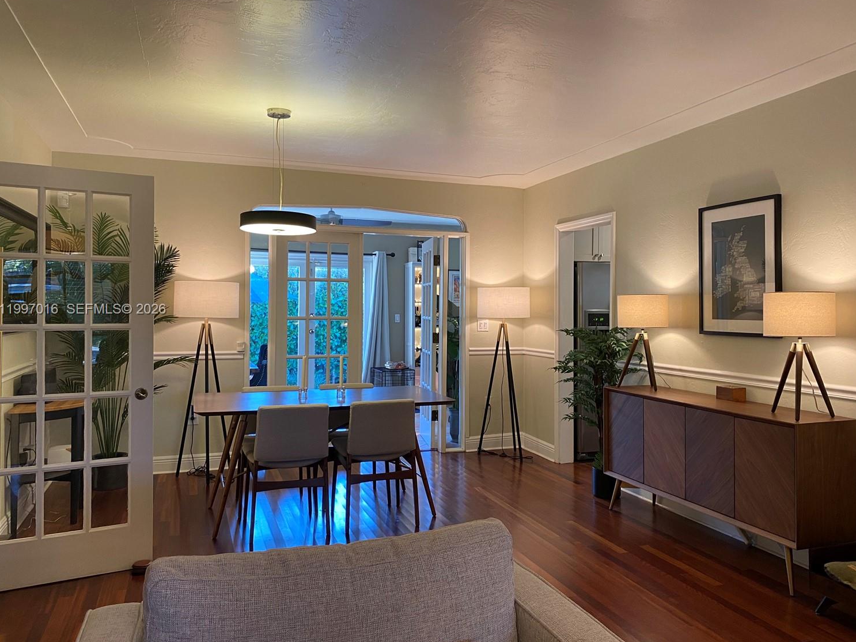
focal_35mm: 28
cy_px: 310
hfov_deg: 63.4
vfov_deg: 49.7
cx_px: 448
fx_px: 692
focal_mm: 4.25
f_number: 1.8
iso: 100
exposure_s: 1/60
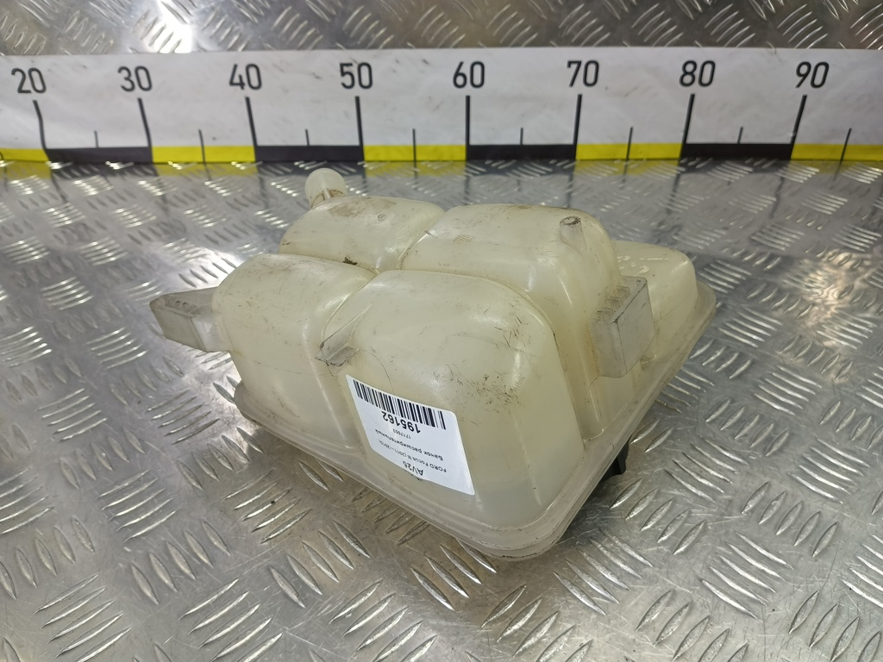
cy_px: 331
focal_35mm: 23
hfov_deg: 73.9
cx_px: 442
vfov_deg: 58.9
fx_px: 587
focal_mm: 4.11
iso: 99
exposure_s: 1/50
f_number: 1.6
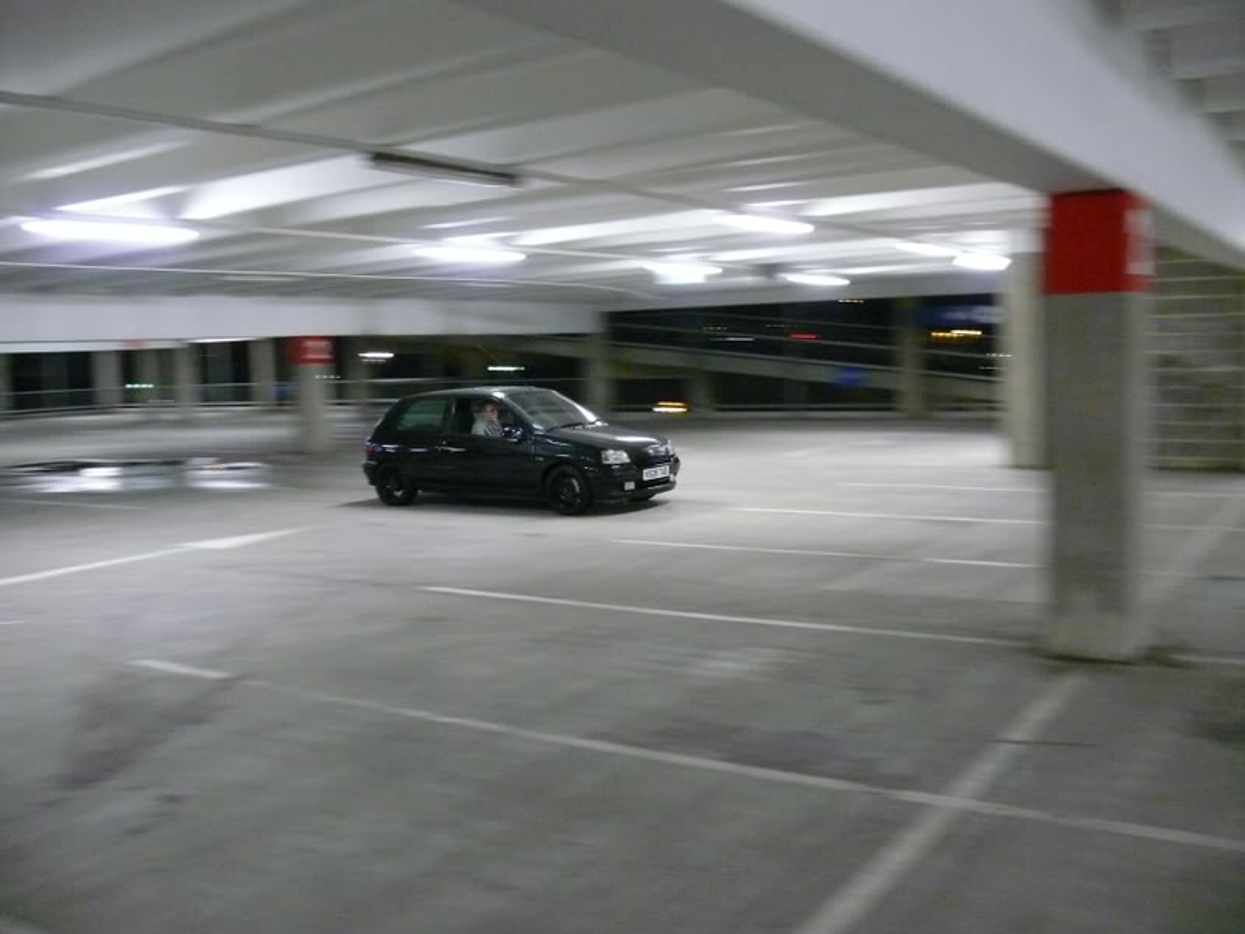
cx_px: 622
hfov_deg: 52.6
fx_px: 1259
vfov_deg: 40.7
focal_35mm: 35
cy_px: 467
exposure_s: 1/30
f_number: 2.8
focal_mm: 7.4
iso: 800
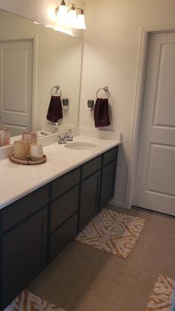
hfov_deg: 36.1
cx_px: 51
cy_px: 137
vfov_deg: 60.8
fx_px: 264
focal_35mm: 32
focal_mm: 4.3
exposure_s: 1/60
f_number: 2.4
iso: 100
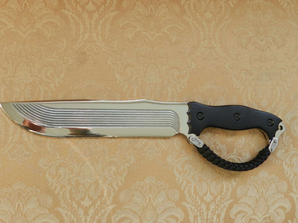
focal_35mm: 46
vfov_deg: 31.5
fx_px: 396
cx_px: 149
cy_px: 112
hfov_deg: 41.2
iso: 160
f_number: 4.2
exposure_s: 1/40
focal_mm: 8.1
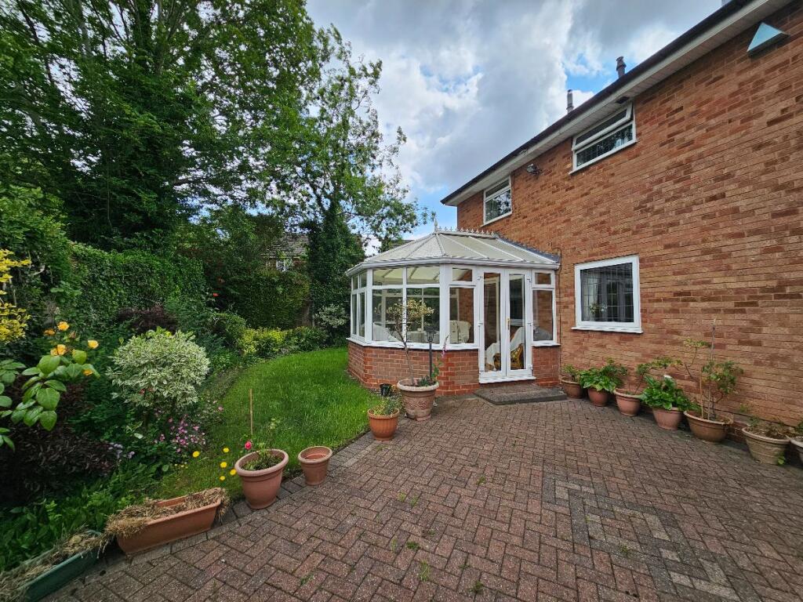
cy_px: 301
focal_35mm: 13
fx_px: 302
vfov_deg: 89.9
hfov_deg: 106.2
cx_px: 402
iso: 50
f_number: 2.2
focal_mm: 2.2
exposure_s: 1/960
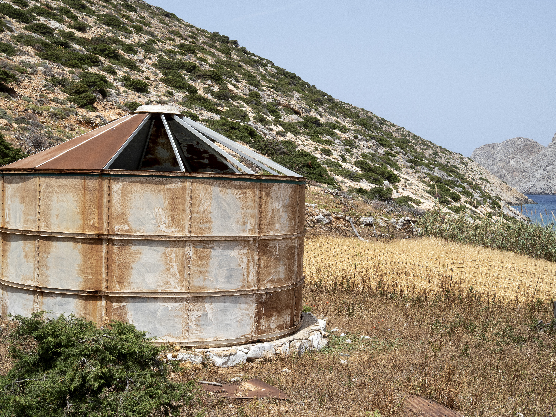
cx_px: 278
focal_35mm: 50
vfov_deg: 29.1
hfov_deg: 38.2
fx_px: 803
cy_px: 208
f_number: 13
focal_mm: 25
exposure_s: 1/125
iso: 200
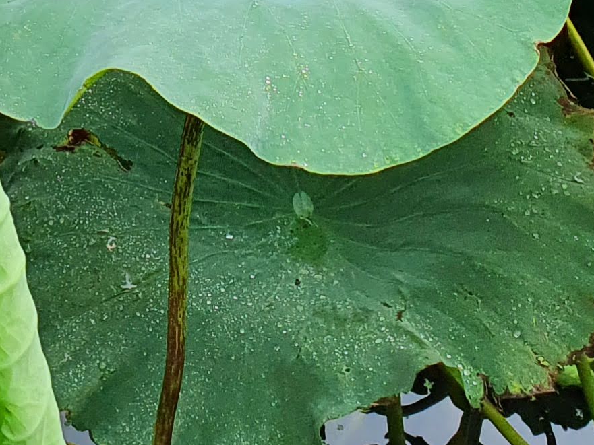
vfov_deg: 11.1
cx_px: 42
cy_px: -502
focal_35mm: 119
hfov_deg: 16.3
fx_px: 2042
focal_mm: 4.32
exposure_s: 1/271
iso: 50
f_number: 2.4
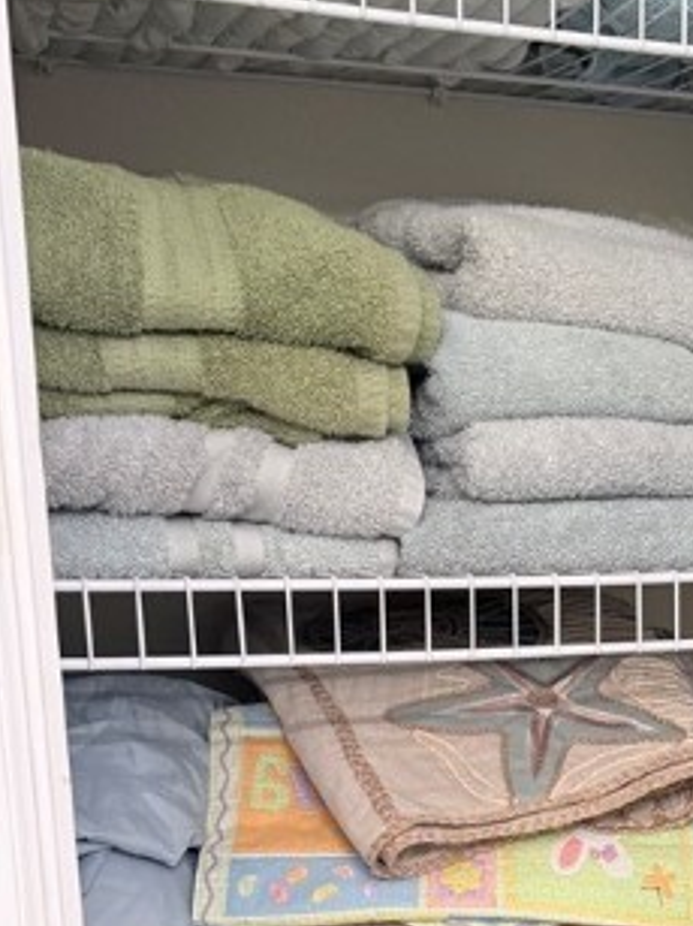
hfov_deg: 23.5
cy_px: 820
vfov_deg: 30.8
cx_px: 666
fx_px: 1603
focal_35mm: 60
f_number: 1.78
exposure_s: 1/60
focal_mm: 6.76
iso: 250
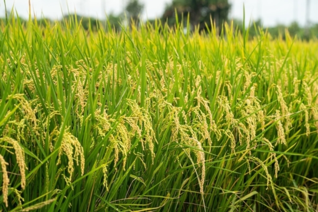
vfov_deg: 10.5
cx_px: 159
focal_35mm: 130
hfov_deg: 15.8
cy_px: 106
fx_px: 1148
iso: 100
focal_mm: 130
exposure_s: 1/160
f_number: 7.1
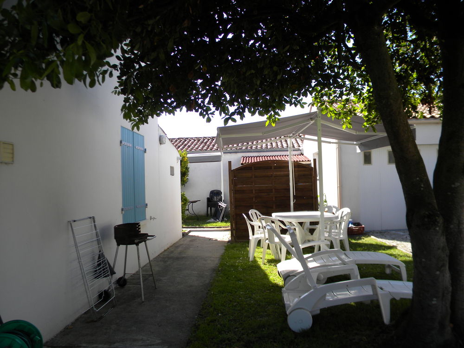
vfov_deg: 49.7
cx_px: 232
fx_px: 375
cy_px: 174
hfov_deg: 63.4
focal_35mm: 28
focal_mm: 5
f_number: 3.5
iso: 80
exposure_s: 1/390
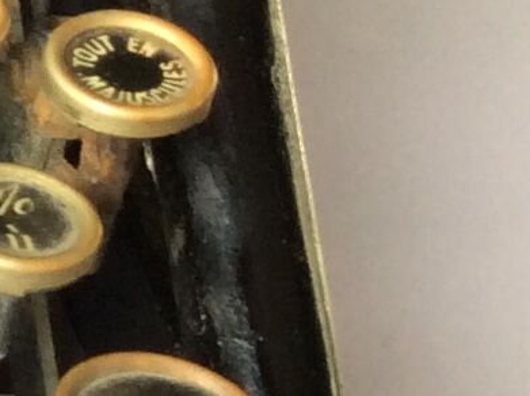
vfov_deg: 7.0
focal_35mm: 212
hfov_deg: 7.8
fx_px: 3241
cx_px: -1162
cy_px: 160
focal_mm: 3.3
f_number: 2.4
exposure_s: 1/50
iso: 32
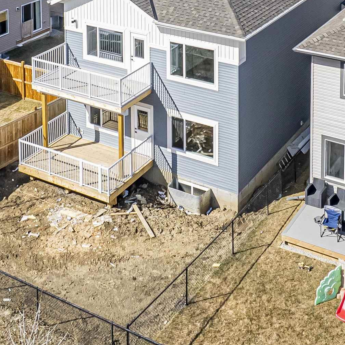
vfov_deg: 28.1
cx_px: 175
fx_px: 643
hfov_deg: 30.0
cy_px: -4
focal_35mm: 57
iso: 130
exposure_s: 1/3000
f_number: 2.8
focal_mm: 8.38
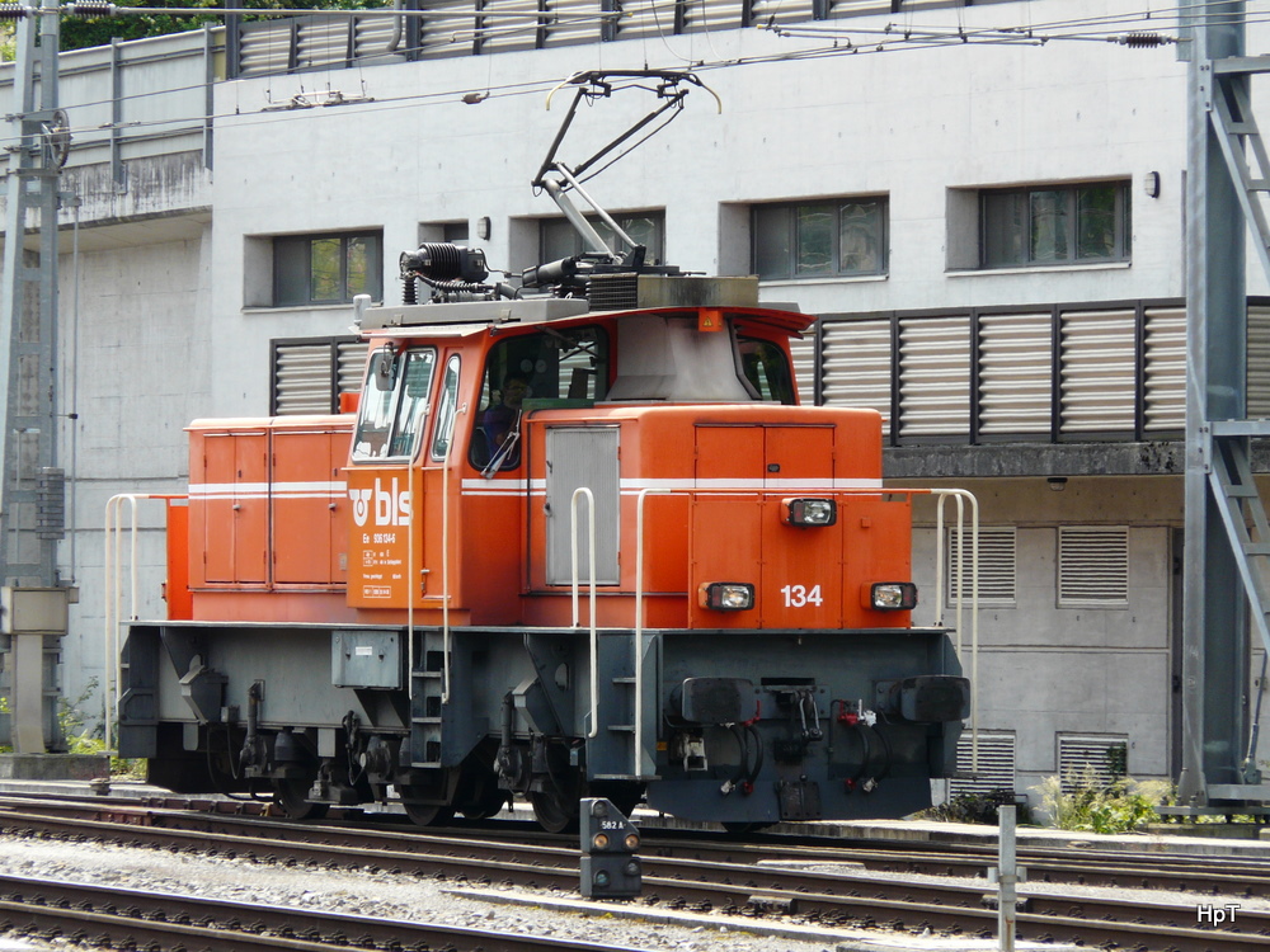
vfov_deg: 4.8
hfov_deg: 6.4
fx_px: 11337
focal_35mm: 309
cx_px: 635
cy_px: 476
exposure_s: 1/250
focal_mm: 50.7
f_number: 5
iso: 100
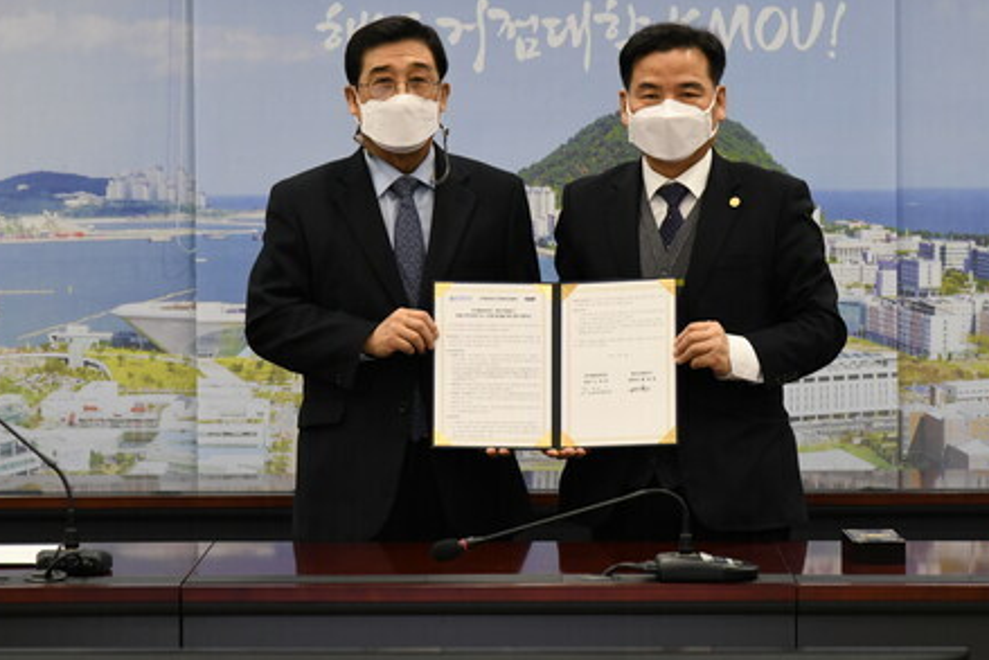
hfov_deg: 12.5
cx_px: 572
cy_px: 246
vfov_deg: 8.4
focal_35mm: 164
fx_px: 4507
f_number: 6.3
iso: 2000
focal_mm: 120
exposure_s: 1/125
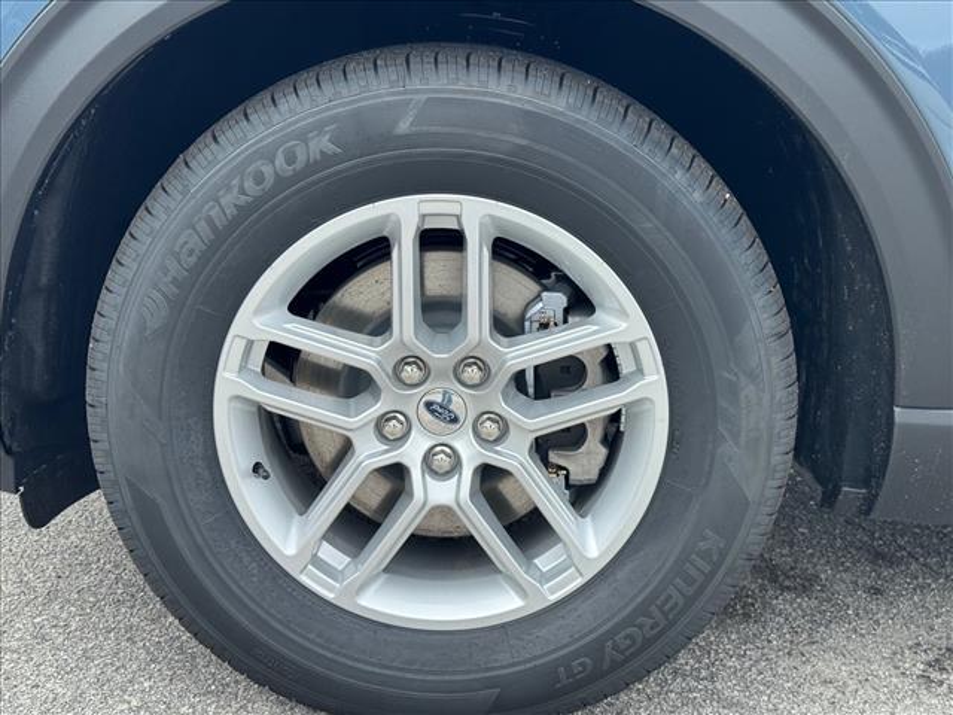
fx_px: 1321
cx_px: 476
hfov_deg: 39.7
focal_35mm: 48
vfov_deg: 30.3
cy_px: 358
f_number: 1.78
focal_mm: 6.76
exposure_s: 1/1094
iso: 64
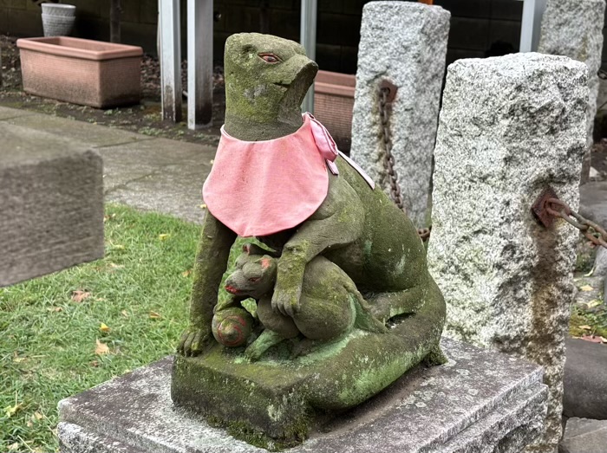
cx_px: 304
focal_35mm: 52
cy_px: 226
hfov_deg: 36.9
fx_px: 911
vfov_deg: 28.0
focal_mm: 5.96
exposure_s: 1/121
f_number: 1.6
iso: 32
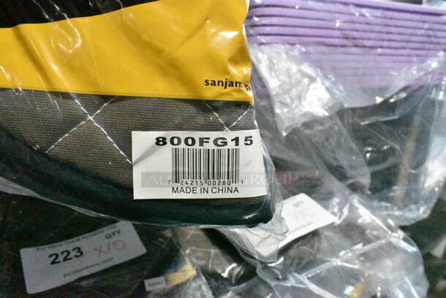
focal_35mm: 27
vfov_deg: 48.0
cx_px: 223
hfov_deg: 67.3
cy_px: 149
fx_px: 335
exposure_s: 1/640
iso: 25600
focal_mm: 18
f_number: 13
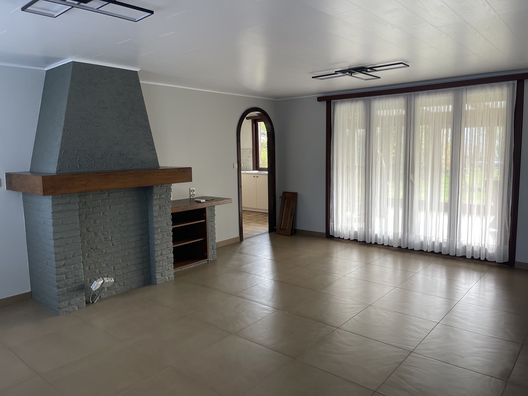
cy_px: 198
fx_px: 381
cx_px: 264
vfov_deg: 54.9
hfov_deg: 69.4
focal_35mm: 25
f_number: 1.6
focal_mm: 5.1
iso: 125
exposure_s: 1/112
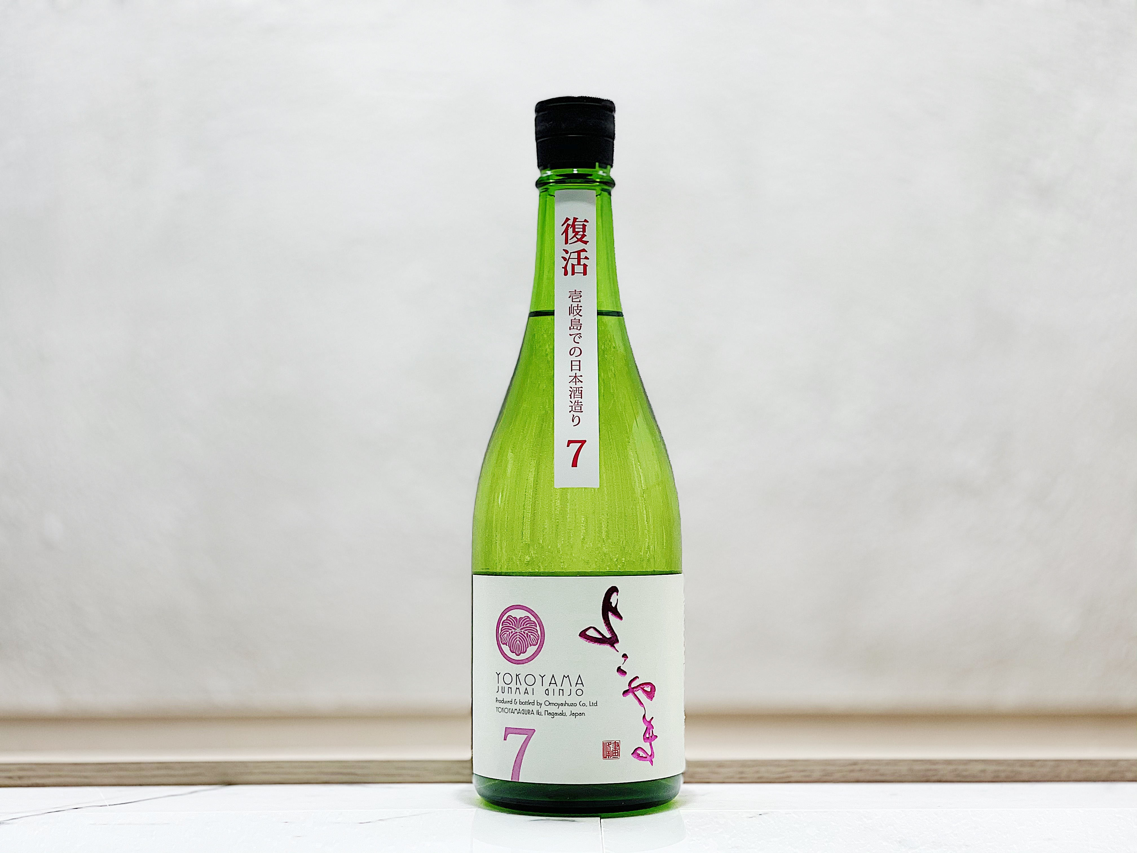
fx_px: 1708
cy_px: 426
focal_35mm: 52
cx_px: 568
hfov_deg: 36.8
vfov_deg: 28.0
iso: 80
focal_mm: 6
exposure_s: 1/100
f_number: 2
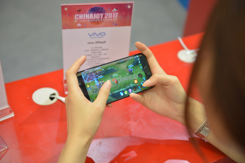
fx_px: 374
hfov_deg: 36.2
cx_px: 122
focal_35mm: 55
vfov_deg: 24.6
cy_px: 82
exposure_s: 1/250
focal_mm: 55
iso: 640
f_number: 2.8
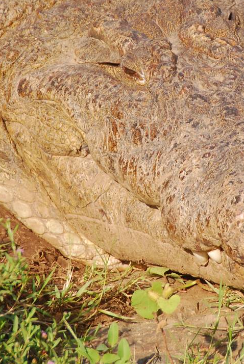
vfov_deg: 3.1
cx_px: 173
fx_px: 6812
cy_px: 86
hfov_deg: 2.1
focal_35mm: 672
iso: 125
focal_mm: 200
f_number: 5.6
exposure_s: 1/125
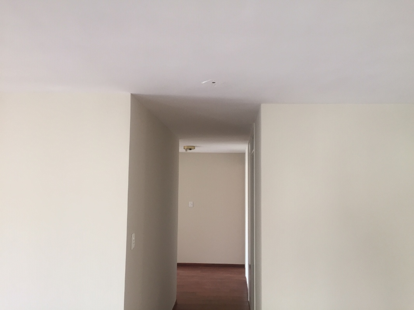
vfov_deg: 48.2
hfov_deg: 61.6
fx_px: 347
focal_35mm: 29
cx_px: 207
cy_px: 155
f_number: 2.2
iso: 32
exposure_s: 1/30
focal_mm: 4.15
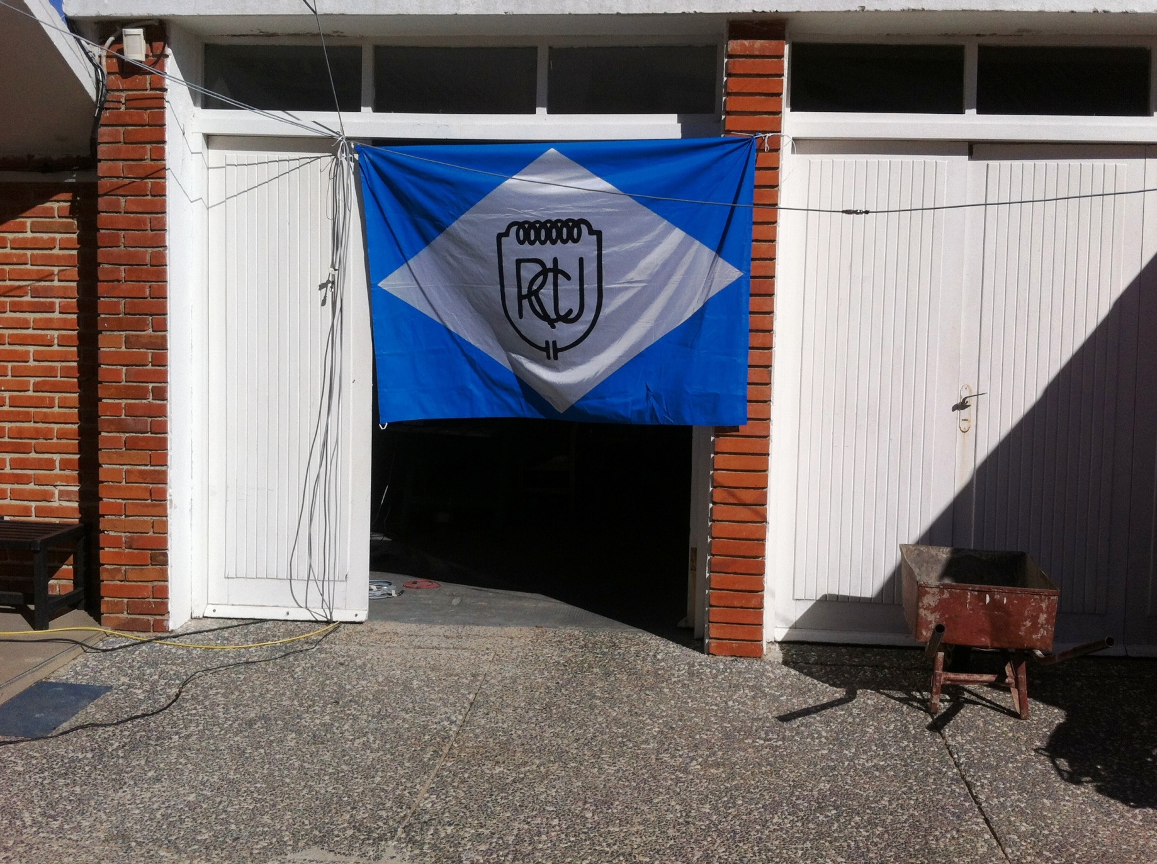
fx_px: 1268
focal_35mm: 38
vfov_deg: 37.6
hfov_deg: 49.0
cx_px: 592
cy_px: 402
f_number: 2.8
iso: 80
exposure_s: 1/3771
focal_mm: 3.85
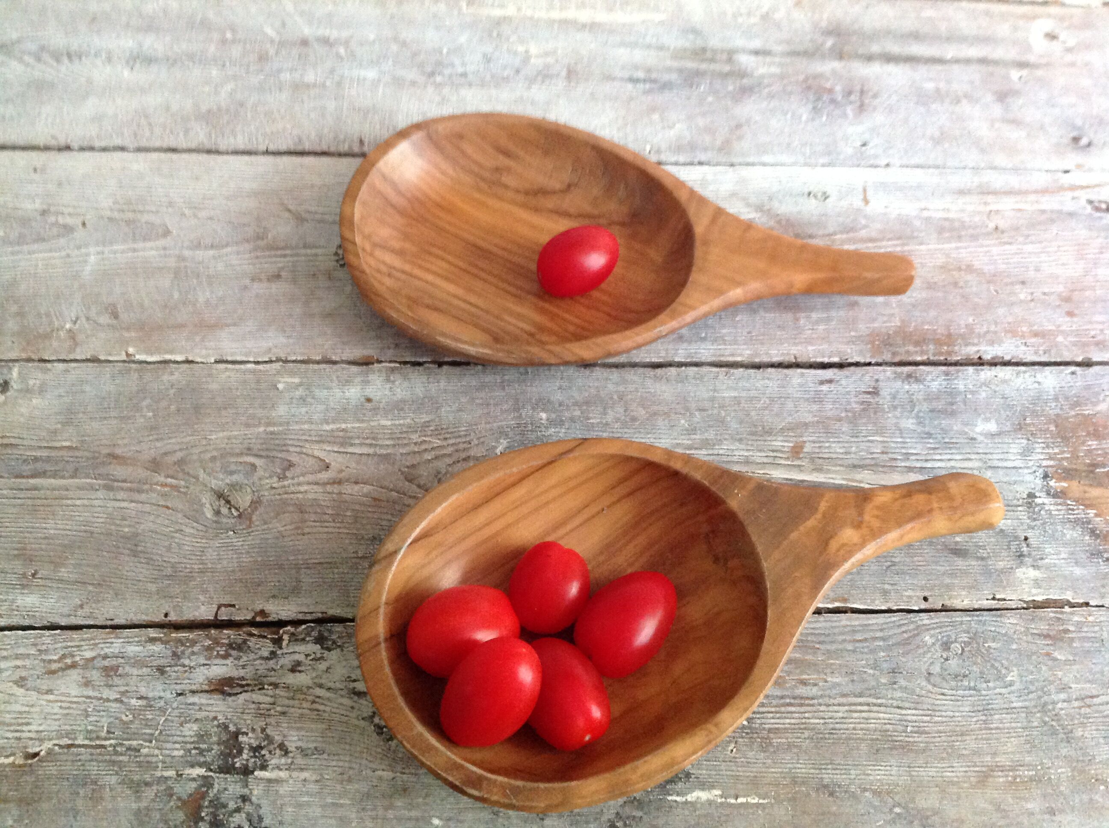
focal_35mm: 35
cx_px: 554
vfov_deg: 40.6
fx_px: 1120
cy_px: 414
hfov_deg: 52.7
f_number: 2.4
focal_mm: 4.28
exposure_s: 1/15
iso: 400
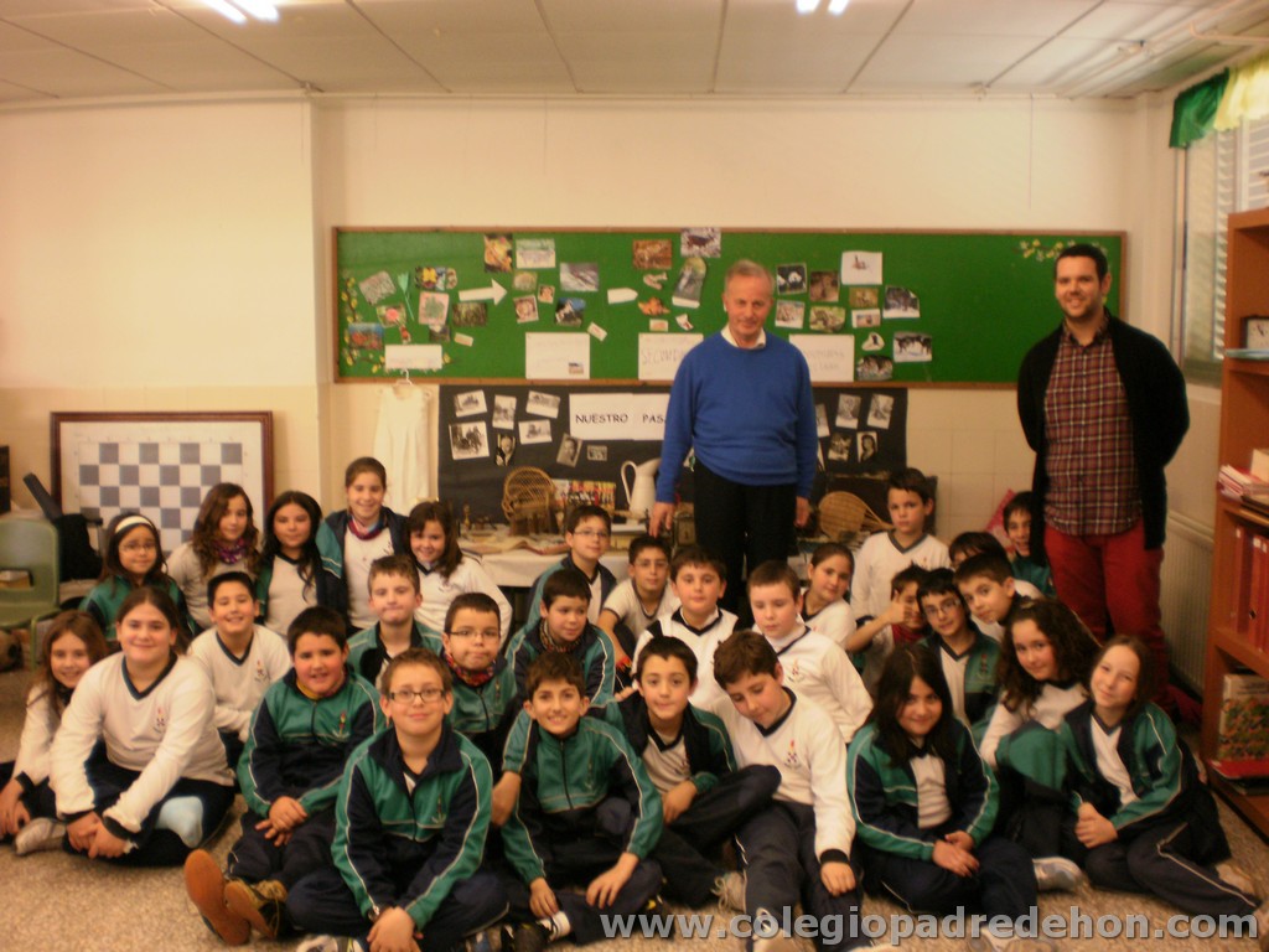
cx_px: 634
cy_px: 476
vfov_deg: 39.7
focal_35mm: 36
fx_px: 1320
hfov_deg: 51.4
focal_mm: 6.3
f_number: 3.1
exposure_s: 1/30
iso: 125
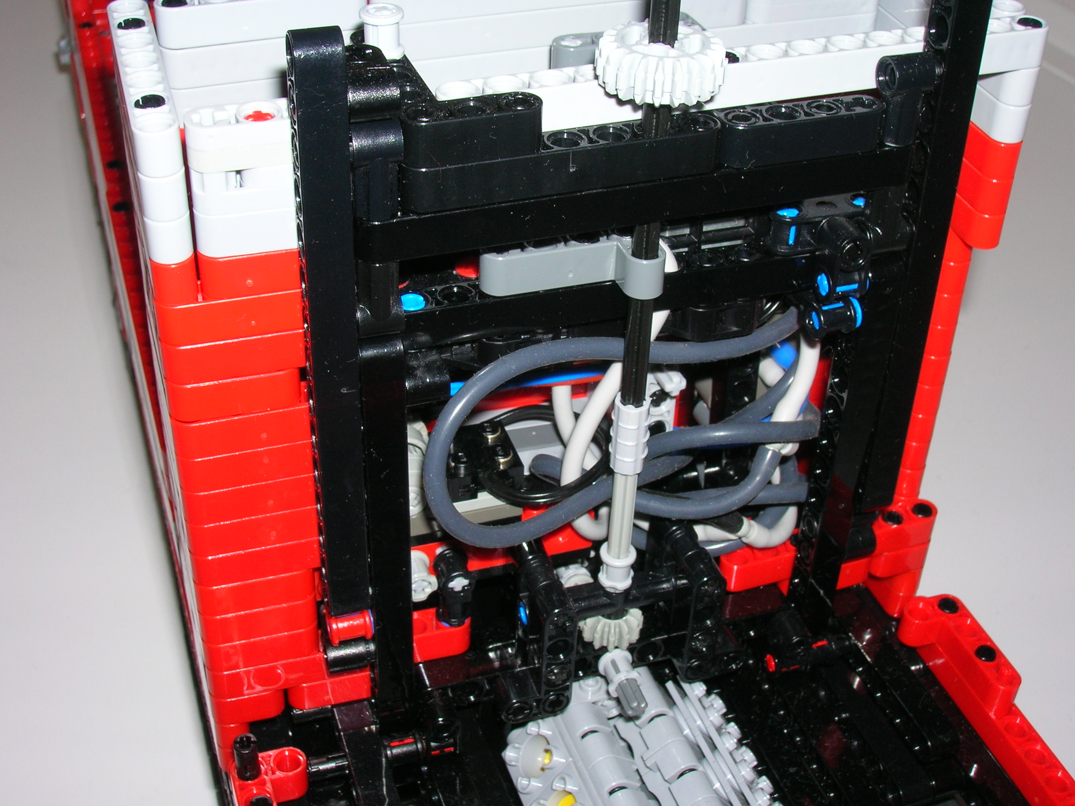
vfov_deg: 31.5
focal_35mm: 46
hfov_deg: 41.2
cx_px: 538
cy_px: 403
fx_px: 1429
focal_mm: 7.7
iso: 50
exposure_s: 1/60.1
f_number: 5.4
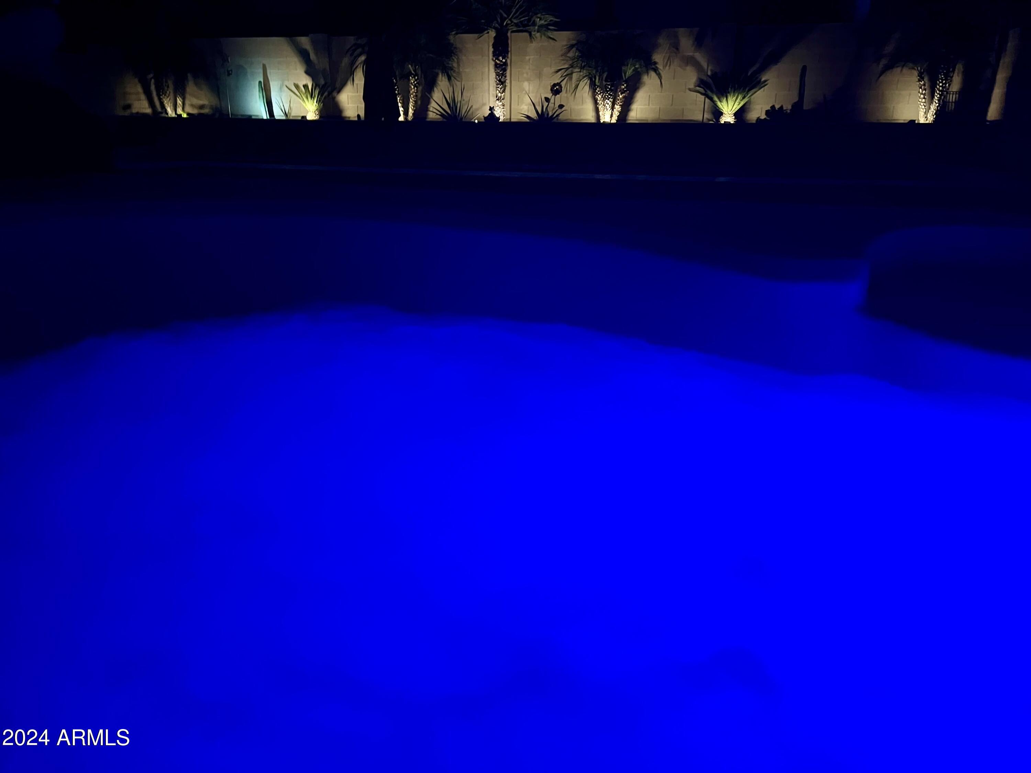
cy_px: 386
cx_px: 516
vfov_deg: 54.9
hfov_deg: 69.4
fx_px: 745
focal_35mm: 25
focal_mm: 5.1
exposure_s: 1/15
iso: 4000
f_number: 1.6
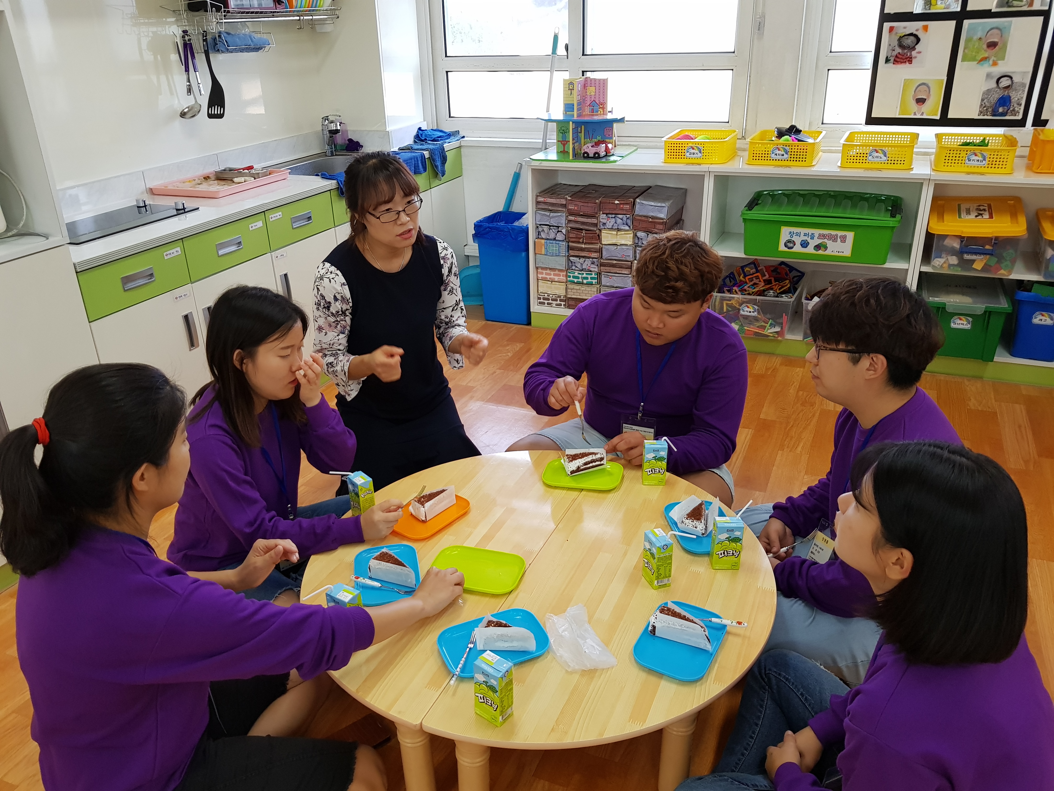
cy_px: 396
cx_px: 527
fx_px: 792
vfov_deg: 53.1
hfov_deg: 67.3
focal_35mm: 26
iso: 125
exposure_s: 1/120
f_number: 1.7
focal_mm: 4.2
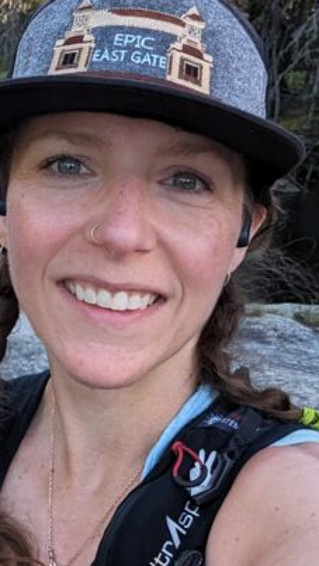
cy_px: 339
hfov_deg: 19.9
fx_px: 796
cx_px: -146
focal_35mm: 53
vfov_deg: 39.0
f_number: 2.2
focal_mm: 2.74
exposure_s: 1/665
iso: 51
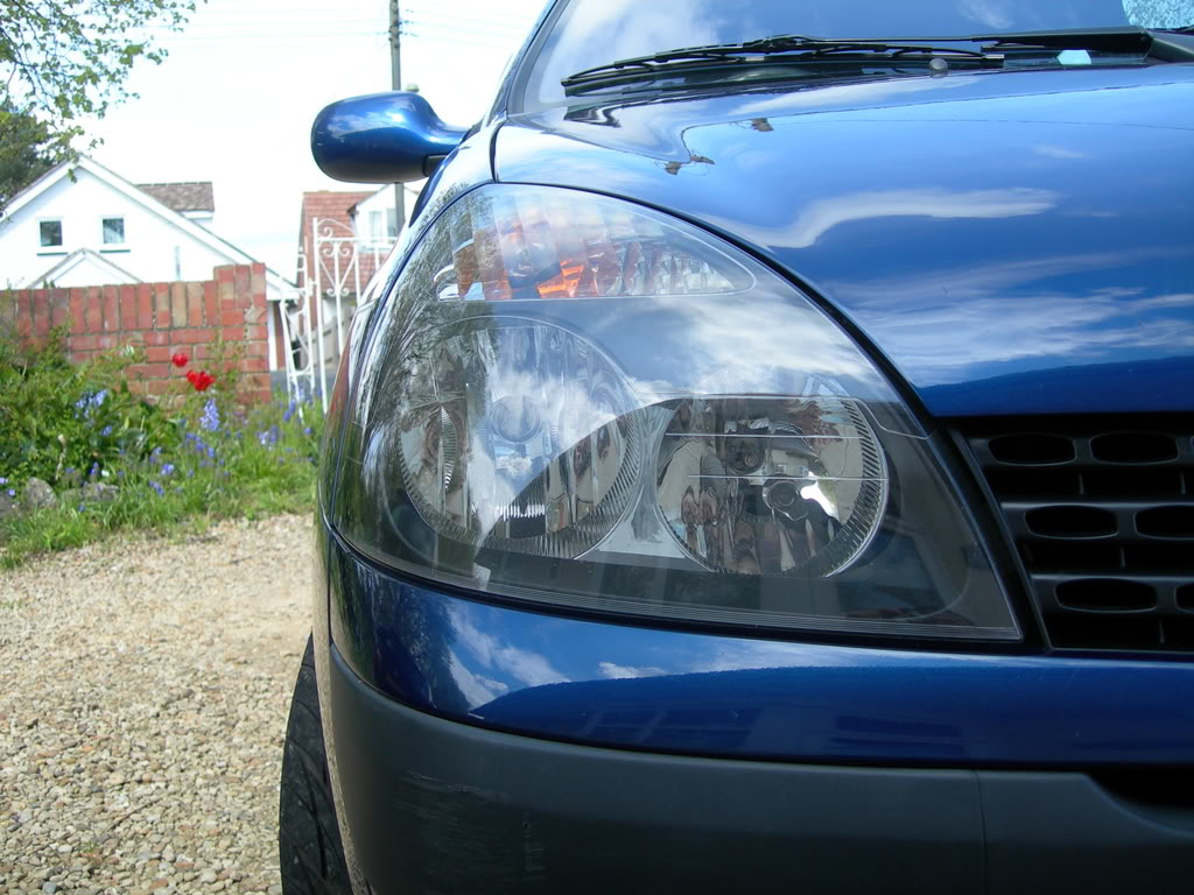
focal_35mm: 38
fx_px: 1311
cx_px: 597
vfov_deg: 37.7
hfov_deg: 49.0
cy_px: 448
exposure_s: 1/347
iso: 50
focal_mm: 7.8
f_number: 2.8
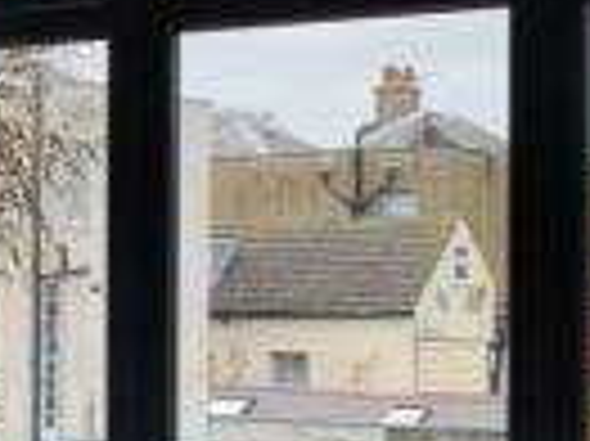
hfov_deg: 16.3
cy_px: 335
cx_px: -124
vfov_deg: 12.7
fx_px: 1975
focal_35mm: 116
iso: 25
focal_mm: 4.25
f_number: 1.8
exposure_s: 1/402
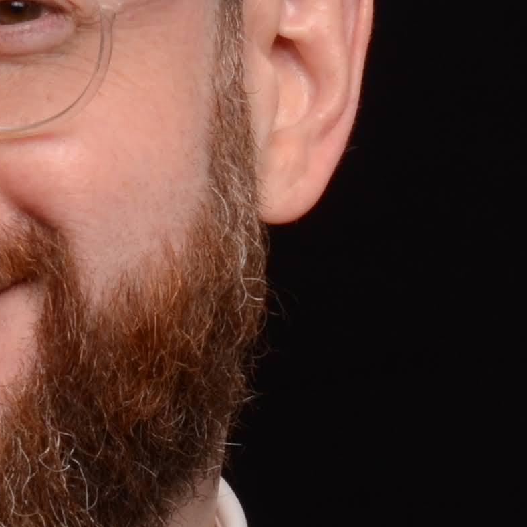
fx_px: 6855
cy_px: 427
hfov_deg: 4.4
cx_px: -96
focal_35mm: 398
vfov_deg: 4.4
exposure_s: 1/200
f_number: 16
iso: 200
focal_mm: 50
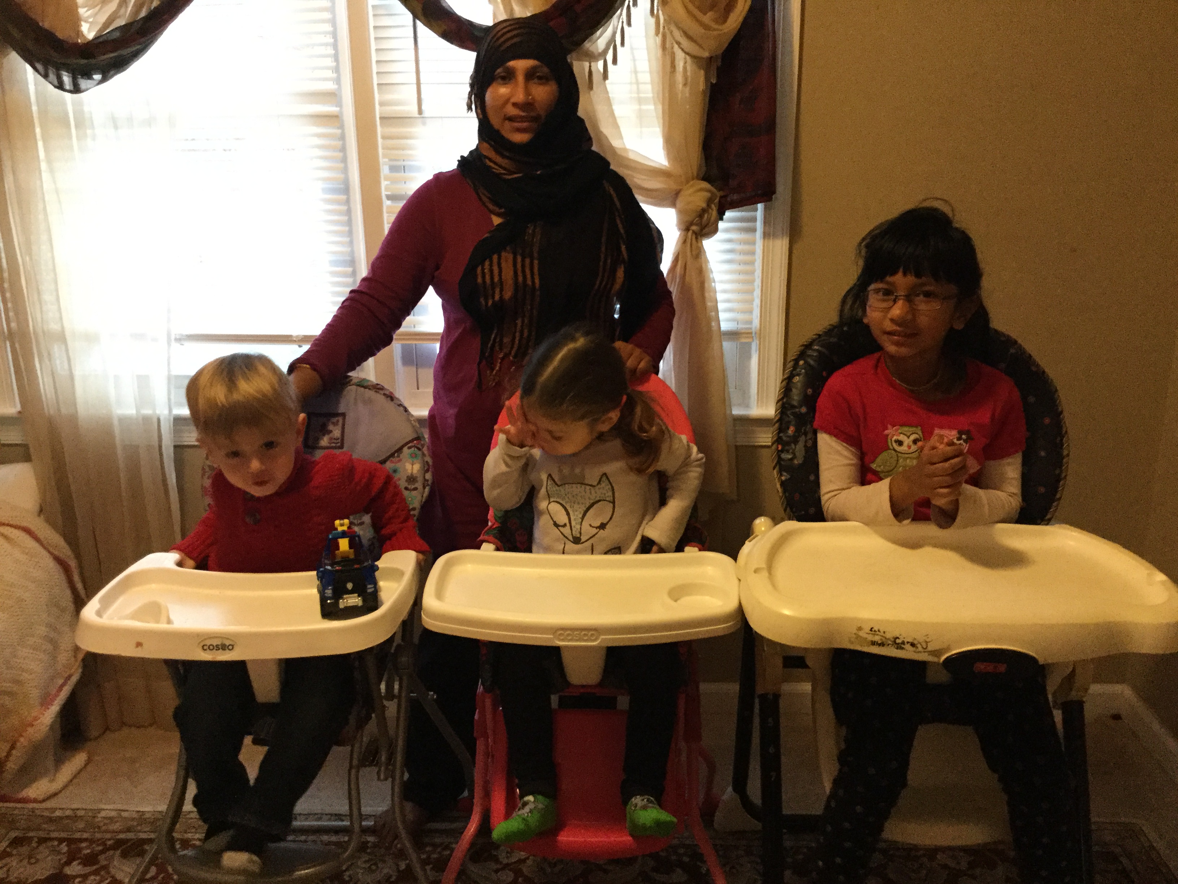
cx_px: 589
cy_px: 442
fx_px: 1055
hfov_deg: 58.4
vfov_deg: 45.4
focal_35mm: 31
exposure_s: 1/24
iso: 200
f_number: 2.4
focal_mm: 3.3
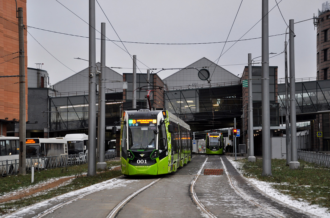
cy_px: 109
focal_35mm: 75
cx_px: 165
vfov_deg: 18.1
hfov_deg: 27.0
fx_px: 686
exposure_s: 1/200
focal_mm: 50
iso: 400
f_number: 5
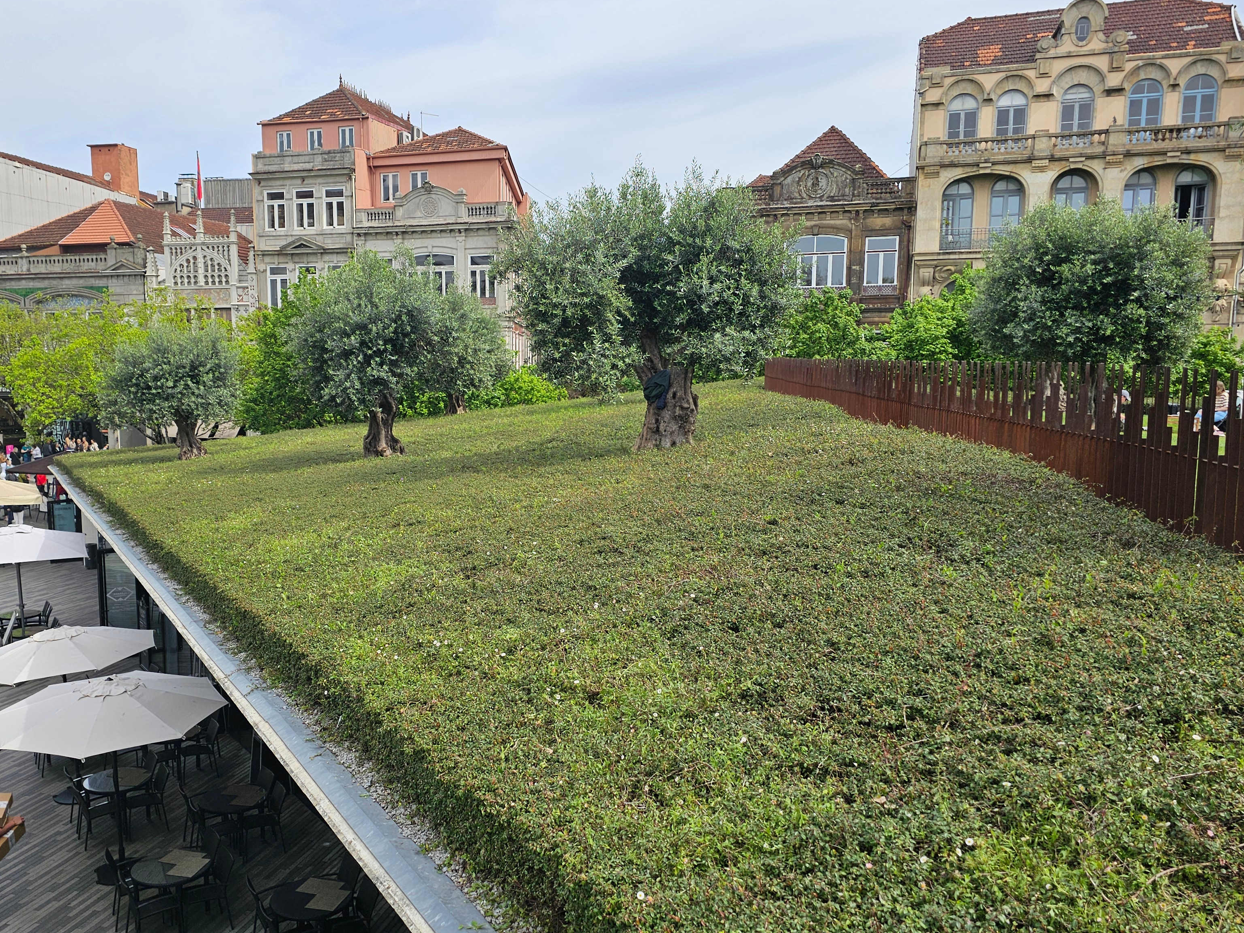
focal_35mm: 30
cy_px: 493
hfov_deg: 59.7
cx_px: 525
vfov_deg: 46.8
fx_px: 1078
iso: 10
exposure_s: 1/756
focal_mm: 6.3
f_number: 1.7
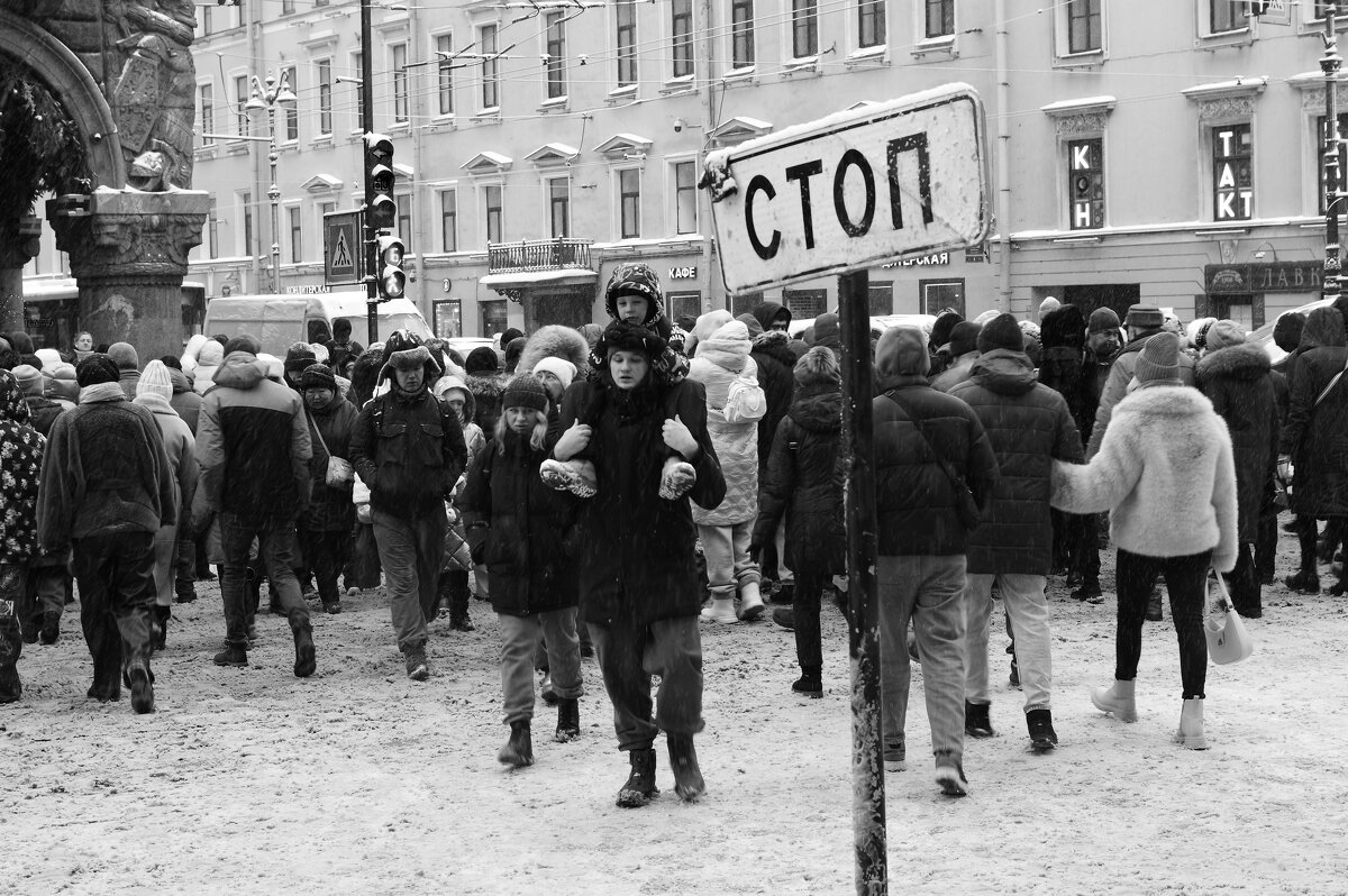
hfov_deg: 33.4
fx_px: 2245
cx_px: 674
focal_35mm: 60
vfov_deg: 22.6
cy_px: 448
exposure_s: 1/60
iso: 800
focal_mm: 40
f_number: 7.1
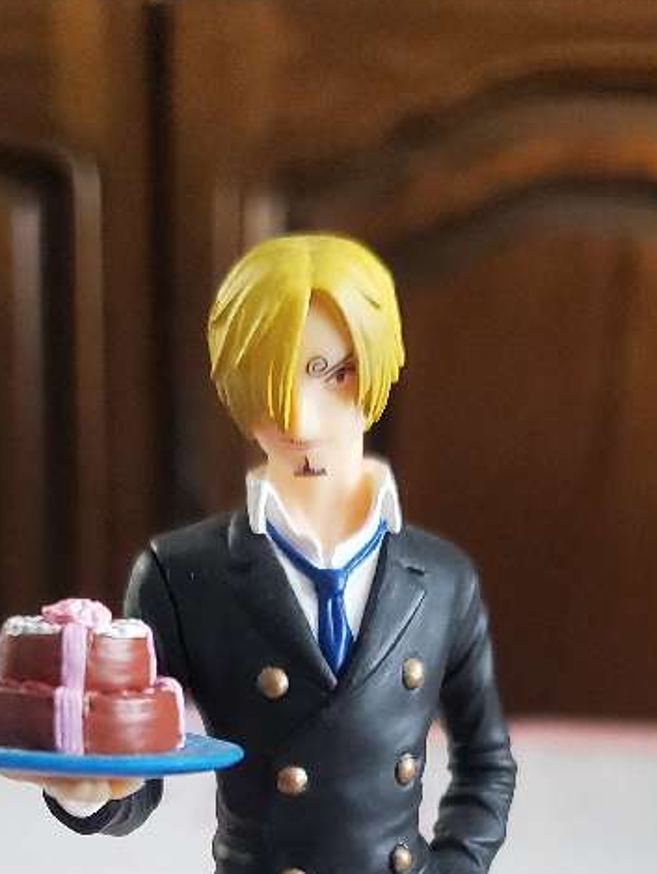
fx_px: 1492
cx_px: 290
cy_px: 966
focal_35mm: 59
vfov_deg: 29.4
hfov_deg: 24.8
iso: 500
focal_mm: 4.3
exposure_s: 1/40
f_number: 1.5
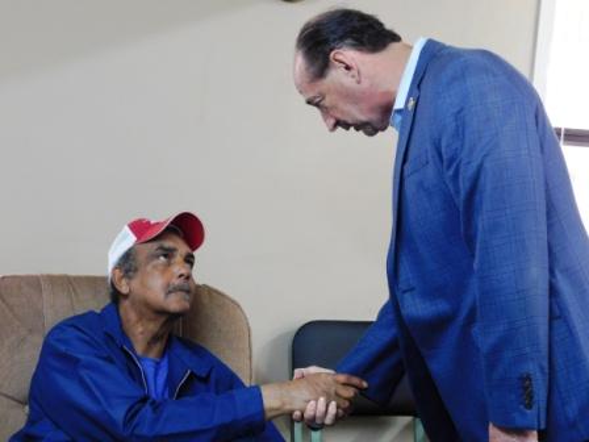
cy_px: 221
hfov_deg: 29.4
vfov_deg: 22.3
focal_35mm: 66
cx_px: 294
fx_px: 1123
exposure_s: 1/15
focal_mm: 11.7
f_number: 4.2
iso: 400
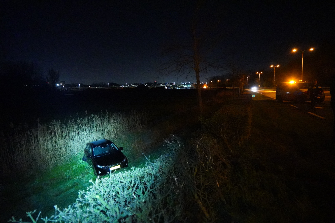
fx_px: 223
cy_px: 112
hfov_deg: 73.7
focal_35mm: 24
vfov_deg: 53.1
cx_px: 168
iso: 40000
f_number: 3.5
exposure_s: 1/60
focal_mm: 24
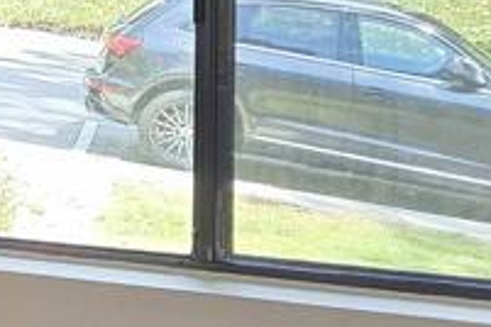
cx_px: -657
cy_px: 7
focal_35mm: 122
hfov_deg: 13.1
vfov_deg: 11.1
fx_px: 1664
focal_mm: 5.4
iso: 200
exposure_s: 1/120
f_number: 1.8
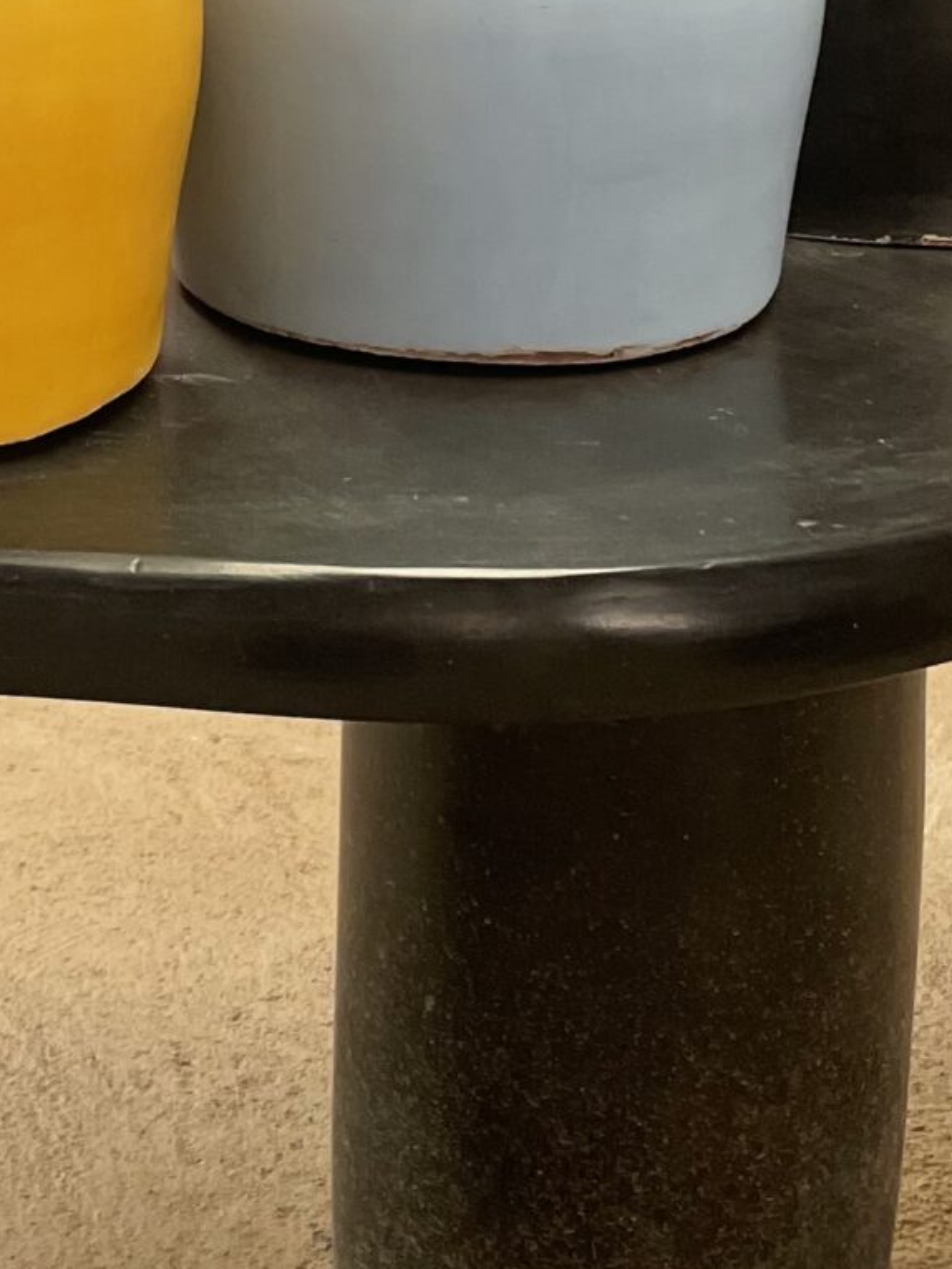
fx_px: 3189
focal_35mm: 87
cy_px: -18
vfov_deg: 21.6
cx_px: 73
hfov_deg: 16.7
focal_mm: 4.2
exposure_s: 1/121
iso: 125
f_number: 1.6
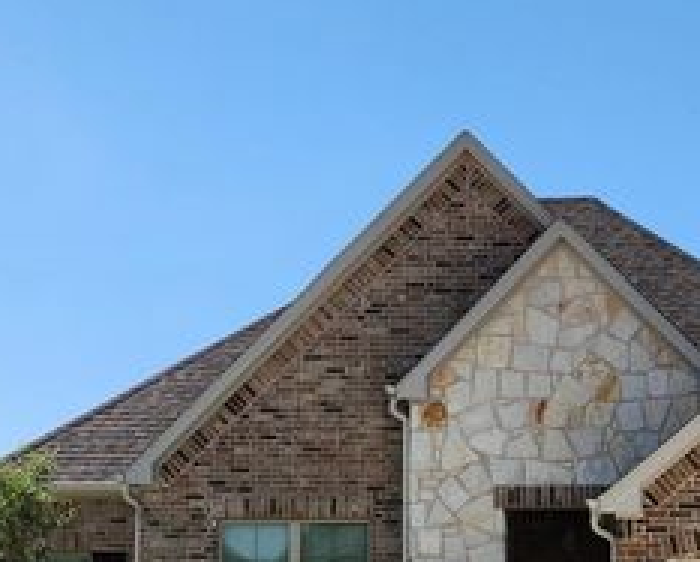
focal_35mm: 48
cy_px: 434
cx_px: 592
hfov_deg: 36.9
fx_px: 996
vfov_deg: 30.9
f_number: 1.8
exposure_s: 1/2866
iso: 20
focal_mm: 5.4
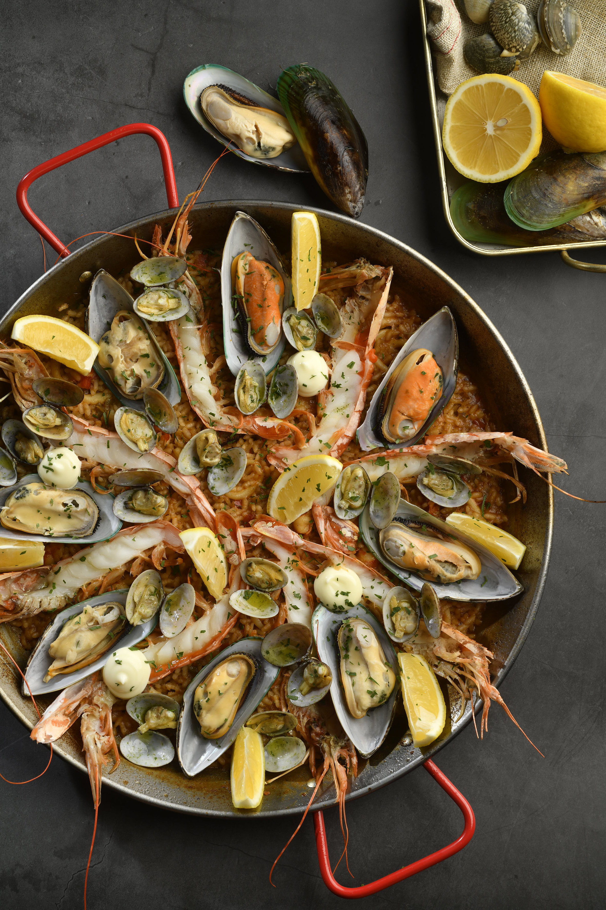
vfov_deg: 33.4
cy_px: 455
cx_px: 303
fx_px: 1515
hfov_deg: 22.6
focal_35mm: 60
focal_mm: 60
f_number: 13
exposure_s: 1/200
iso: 100
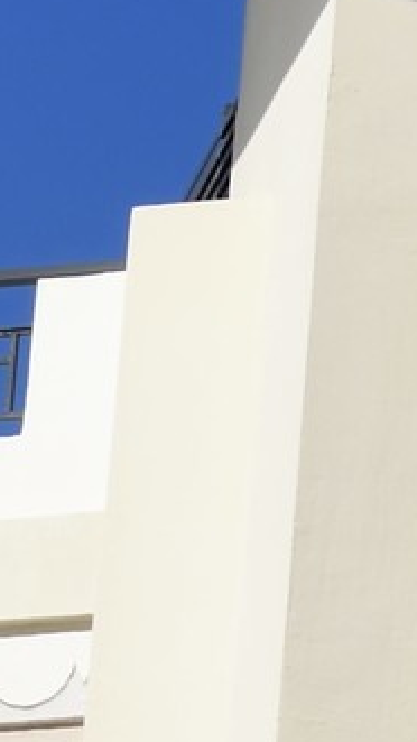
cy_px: 1441
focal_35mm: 289
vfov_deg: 7.2
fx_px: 5685
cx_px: 1574
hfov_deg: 4.0
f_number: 16
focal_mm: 38
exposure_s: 1/200
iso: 200
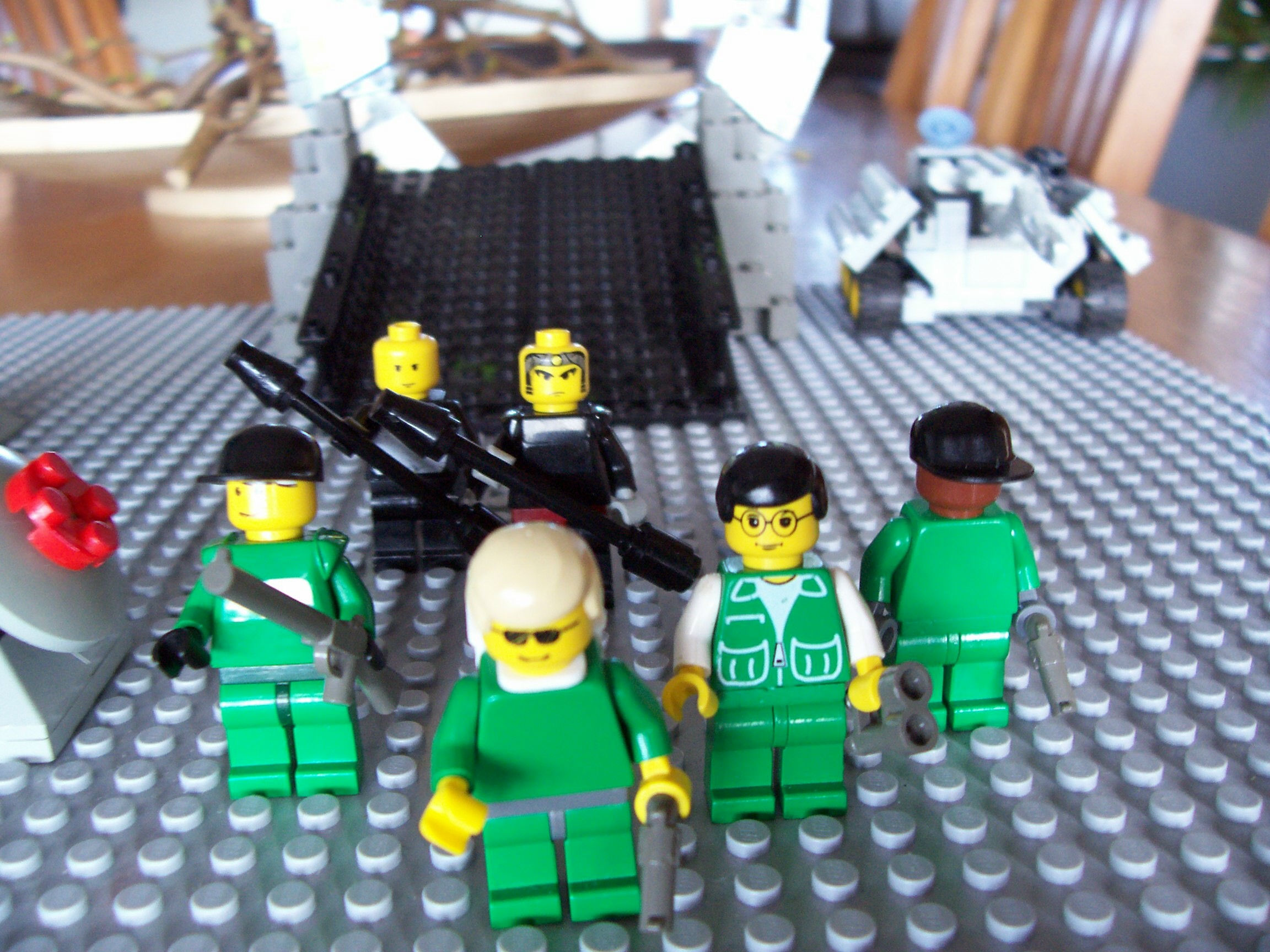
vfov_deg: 41.8
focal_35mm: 34
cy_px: 476
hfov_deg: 54.0
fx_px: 1247
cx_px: 635
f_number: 2.7
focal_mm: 5.6
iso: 160
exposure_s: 1/18.1
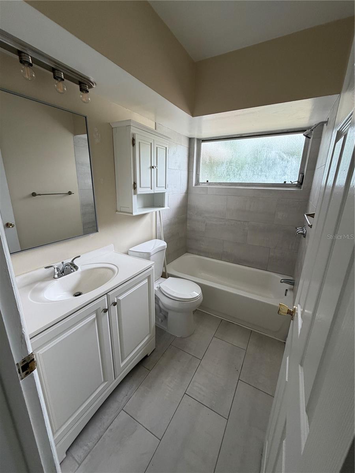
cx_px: 178
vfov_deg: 102.1
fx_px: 191
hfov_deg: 85.7
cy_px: 236
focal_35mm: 14
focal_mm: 2.22
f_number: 2.2
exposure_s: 1/121
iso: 200
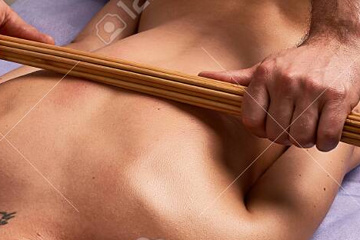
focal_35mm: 100
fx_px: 1000
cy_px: 131
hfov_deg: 20.3
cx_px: 117
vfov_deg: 13.7
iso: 100
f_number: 8
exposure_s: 1/100
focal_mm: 36
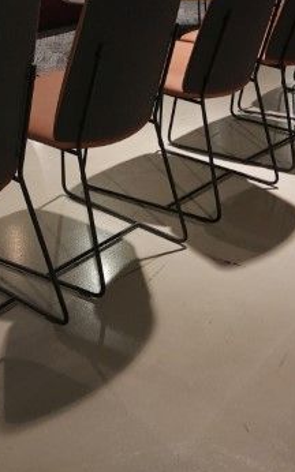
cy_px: 171
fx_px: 657
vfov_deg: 39.3
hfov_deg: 25.3
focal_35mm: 51
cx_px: 115
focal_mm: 3.95
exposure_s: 1/60
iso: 212
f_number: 1.8
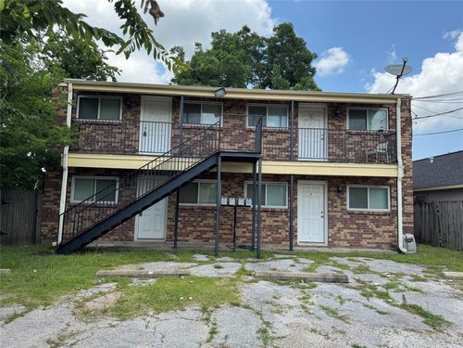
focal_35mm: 24
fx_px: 321
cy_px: 174
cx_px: 232
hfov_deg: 71.6
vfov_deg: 56.8
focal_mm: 6.76
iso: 80
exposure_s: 1/1678
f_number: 1.78
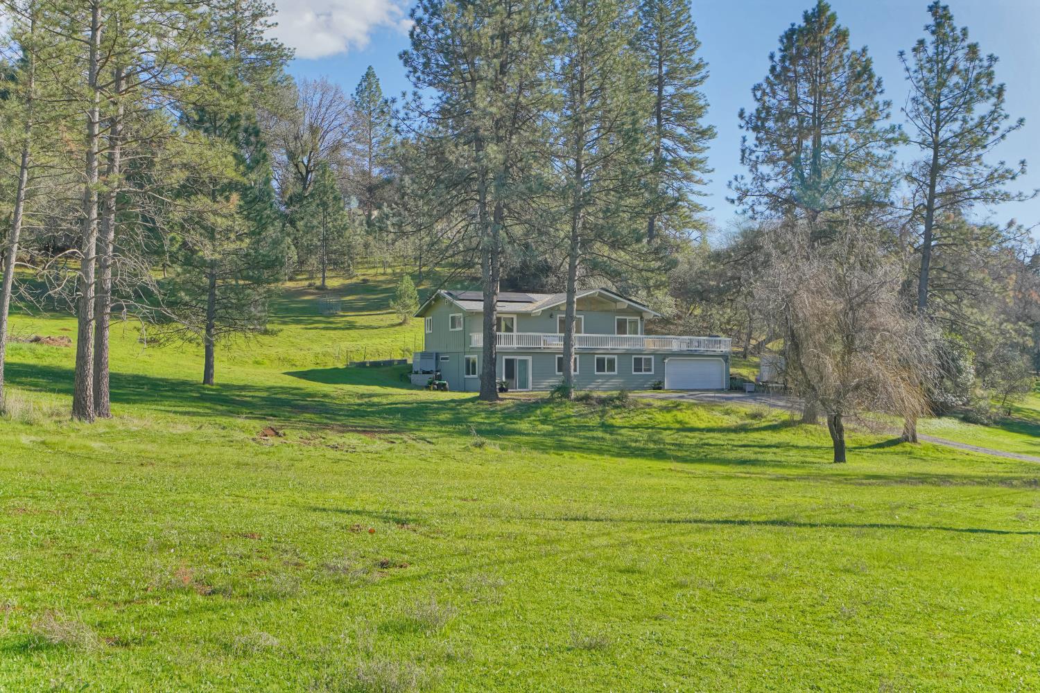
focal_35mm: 36
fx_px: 1040
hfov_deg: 53.1
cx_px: 520
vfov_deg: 36.9
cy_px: 346
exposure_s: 1/125
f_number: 7.1
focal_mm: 24
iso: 100
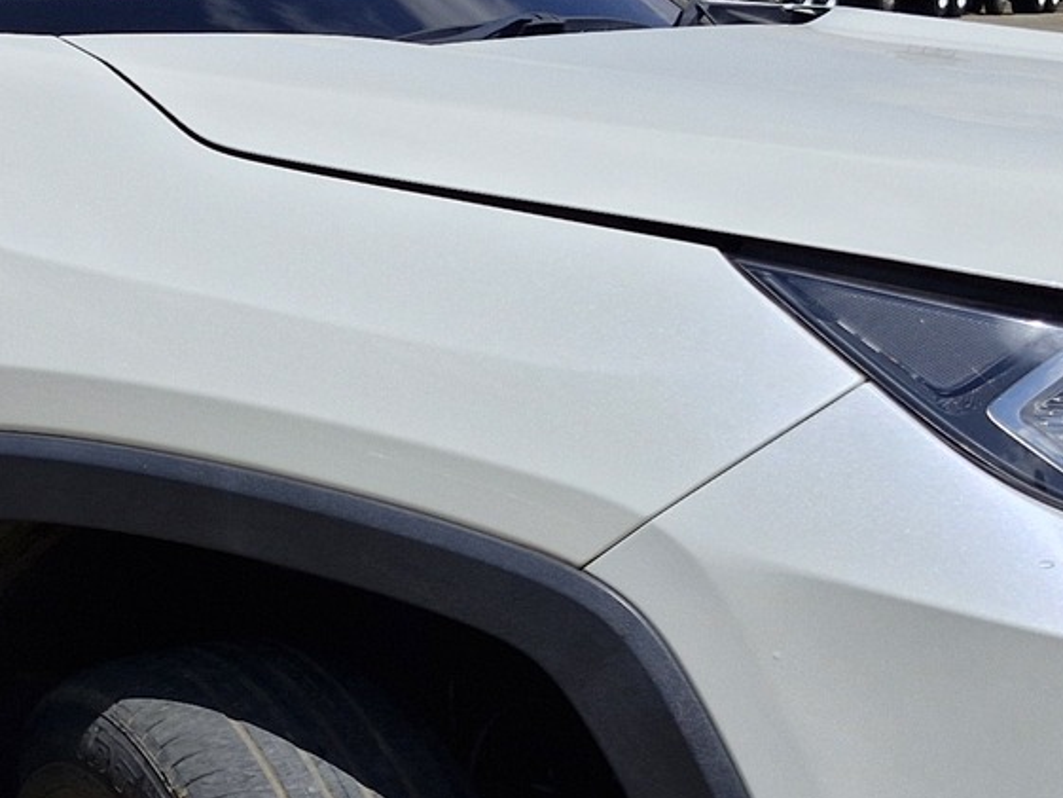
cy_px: 563
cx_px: 61
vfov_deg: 17.9
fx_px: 2519
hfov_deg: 23.1
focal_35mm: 82
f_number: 1.8
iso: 50
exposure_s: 1/3592
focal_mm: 5.54
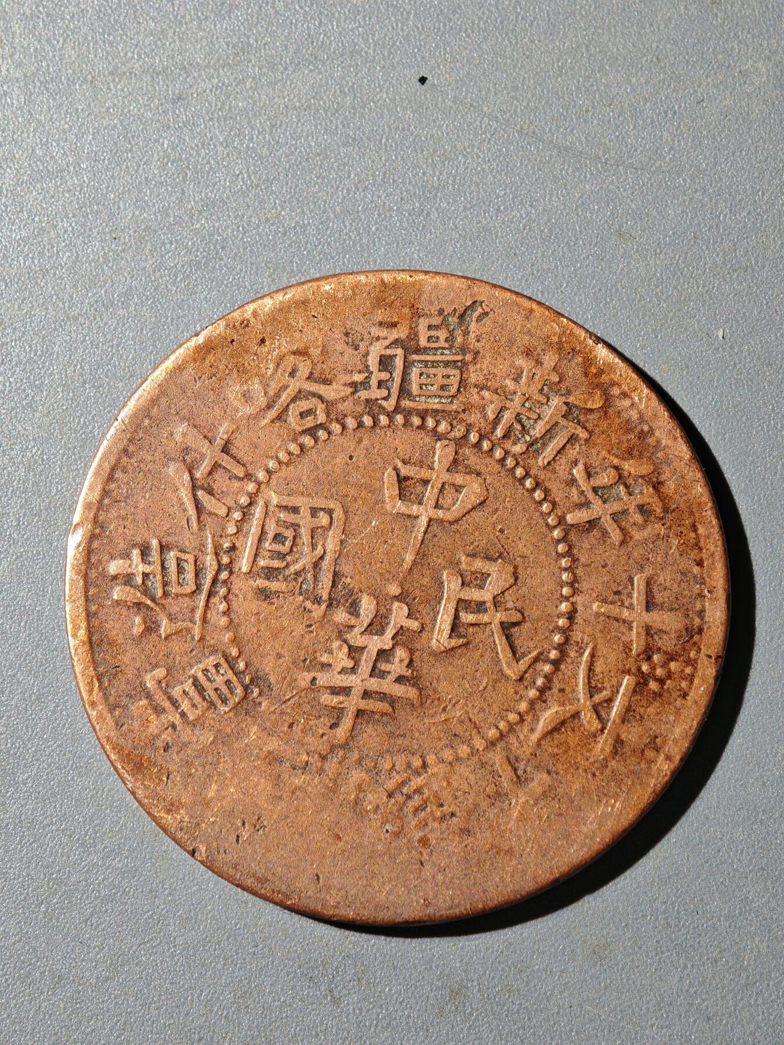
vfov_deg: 26.3
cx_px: 392
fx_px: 2235
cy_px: 522
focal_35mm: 74
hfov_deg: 19.9
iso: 400
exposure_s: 1/100
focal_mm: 9
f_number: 2
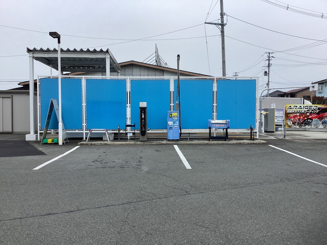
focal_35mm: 31
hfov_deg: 58.4
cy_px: 122
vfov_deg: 45.4
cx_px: 164
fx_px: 293
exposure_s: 1/708
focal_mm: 3.3
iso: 25
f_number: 2.4
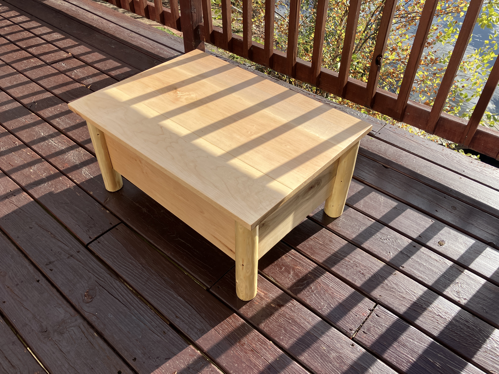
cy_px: 187
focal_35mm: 28
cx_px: 250
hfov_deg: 63.4
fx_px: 404
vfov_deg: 49.7
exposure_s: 1/1012
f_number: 1.8
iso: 32
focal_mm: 3.99
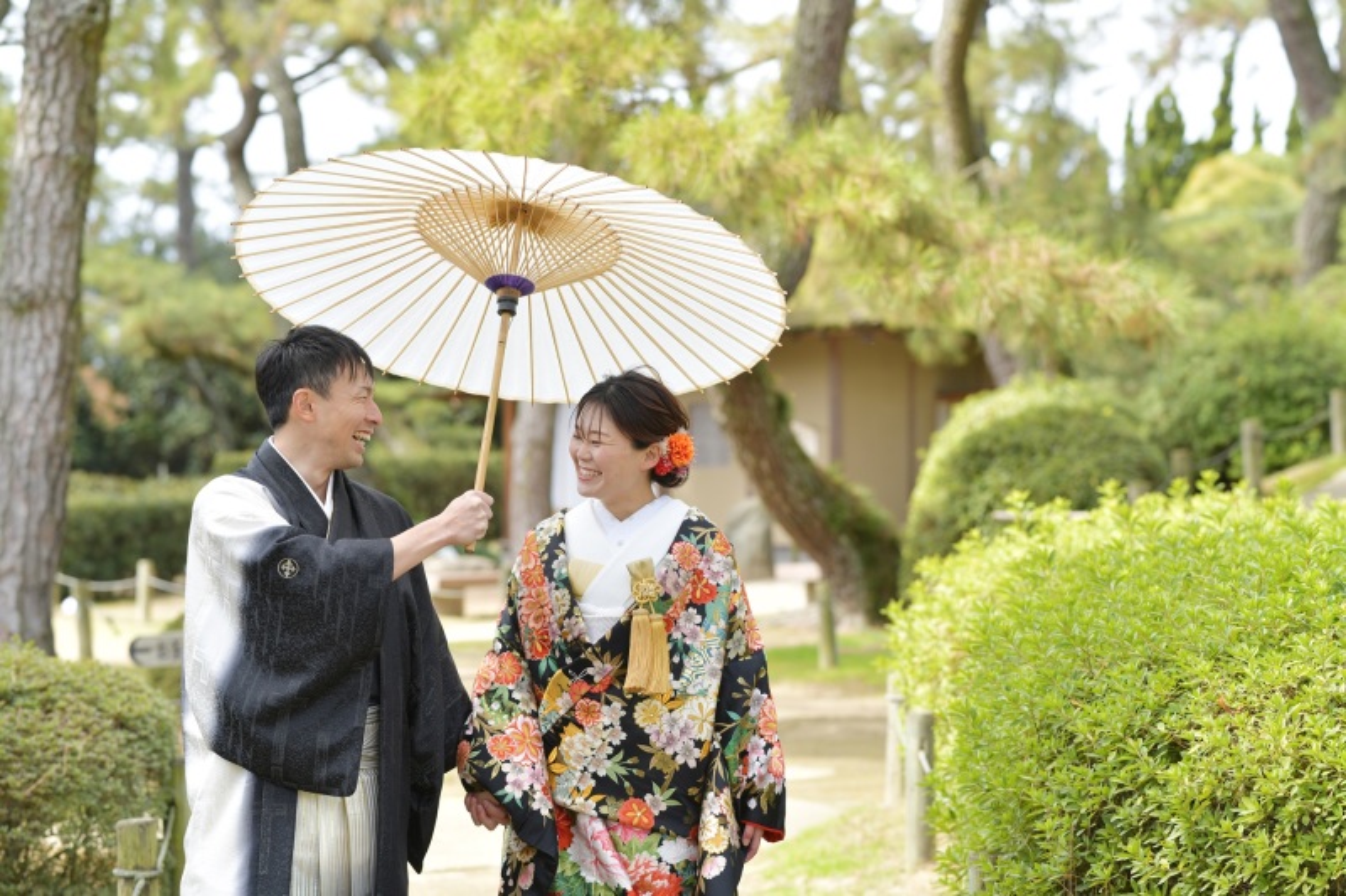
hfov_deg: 19.5
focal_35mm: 105
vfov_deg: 13.0
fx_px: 3925
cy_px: 448
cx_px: 673
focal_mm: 105
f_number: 4
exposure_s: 1/200
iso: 125
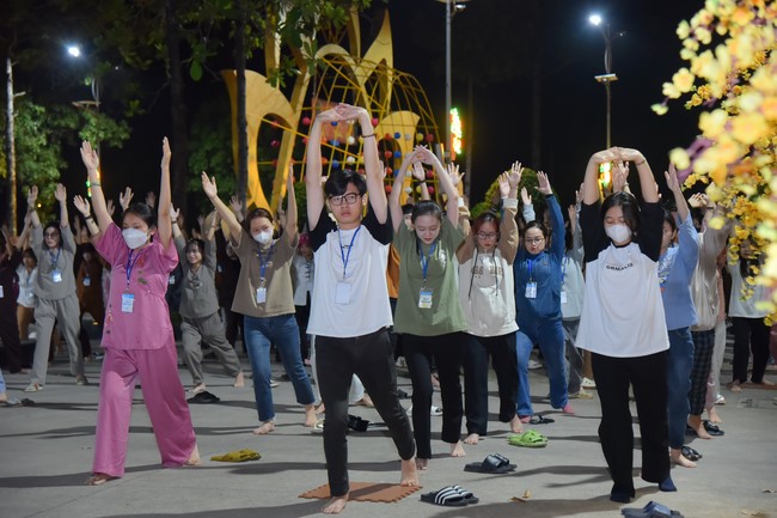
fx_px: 1424
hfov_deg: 30.5
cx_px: 388
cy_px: 259
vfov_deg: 20.6
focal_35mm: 66
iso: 2000
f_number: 5
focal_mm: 66
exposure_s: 1/60
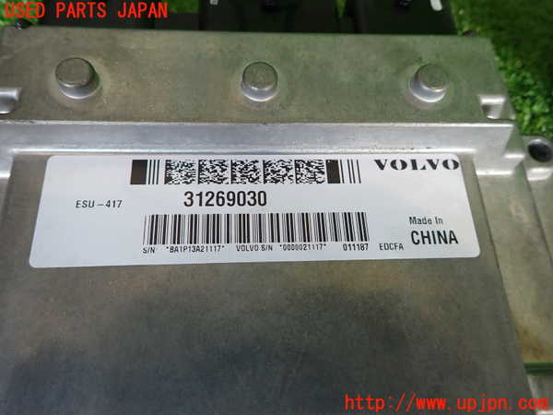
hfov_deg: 69.4
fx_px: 399
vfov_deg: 54.9
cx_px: 276
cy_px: 208
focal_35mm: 25
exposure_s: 1/100
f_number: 2
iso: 200
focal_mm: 4.5
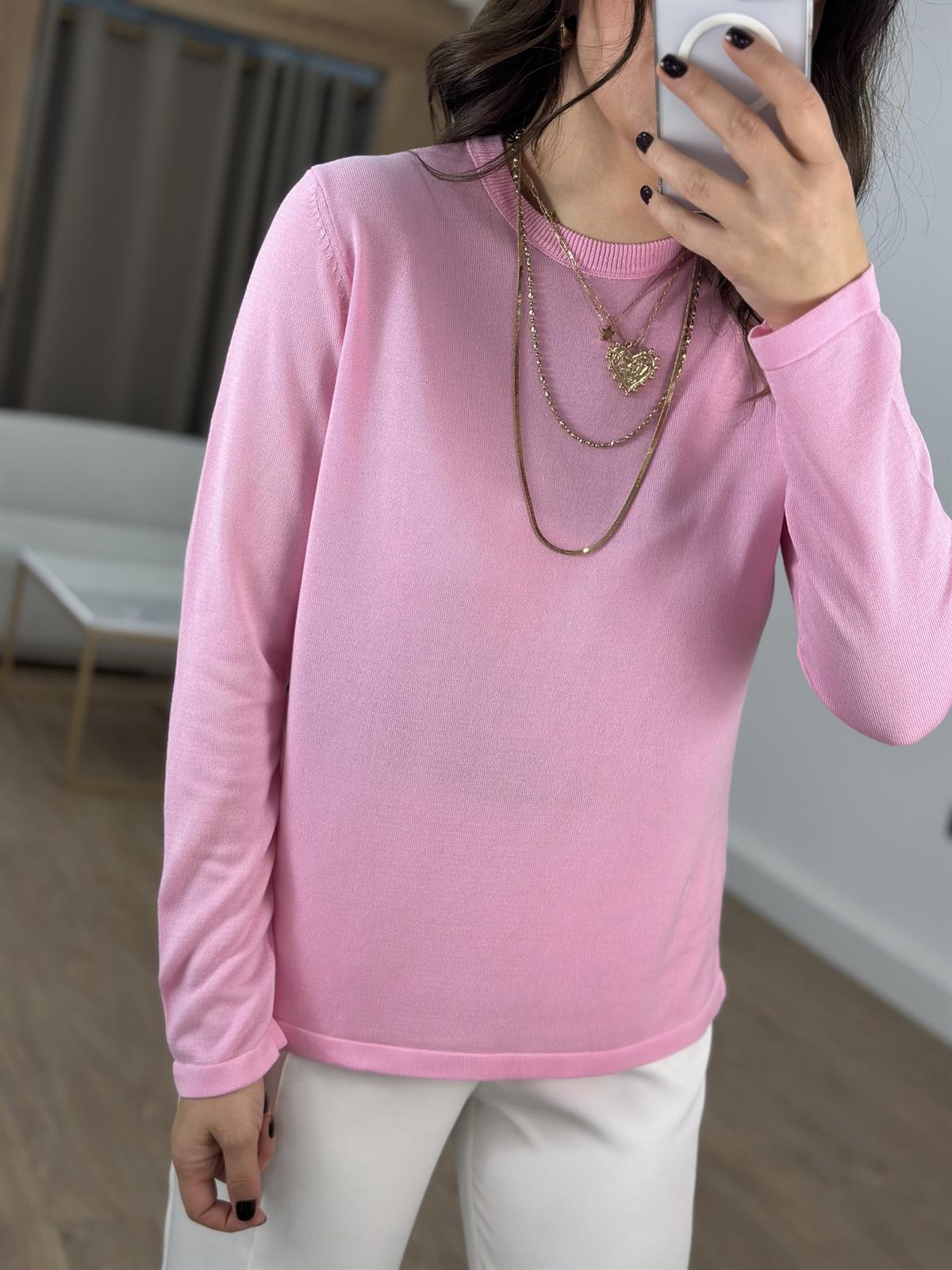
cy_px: 635
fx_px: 1760
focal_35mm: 48
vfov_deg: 39.7
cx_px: 476
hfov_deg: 30.3
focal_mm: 6.86
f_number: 1.78
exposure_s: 1/221
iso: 80
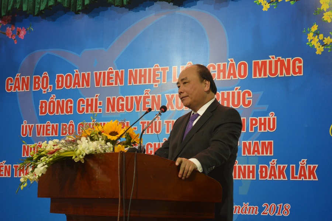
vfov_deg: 16.6
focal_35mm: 82
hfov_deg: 24.6
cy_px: 110
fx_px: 761
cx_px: 166
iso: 1600
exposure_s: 1/50
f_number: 5.6
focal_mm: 55
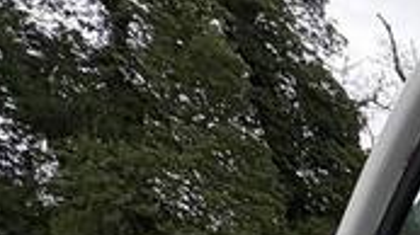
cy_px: 618
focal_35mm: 79
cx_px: 913
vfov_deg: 11.6
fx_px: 879
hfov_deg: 16.8
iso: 64
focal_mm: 2.22
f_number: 2.2
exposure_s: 1/99
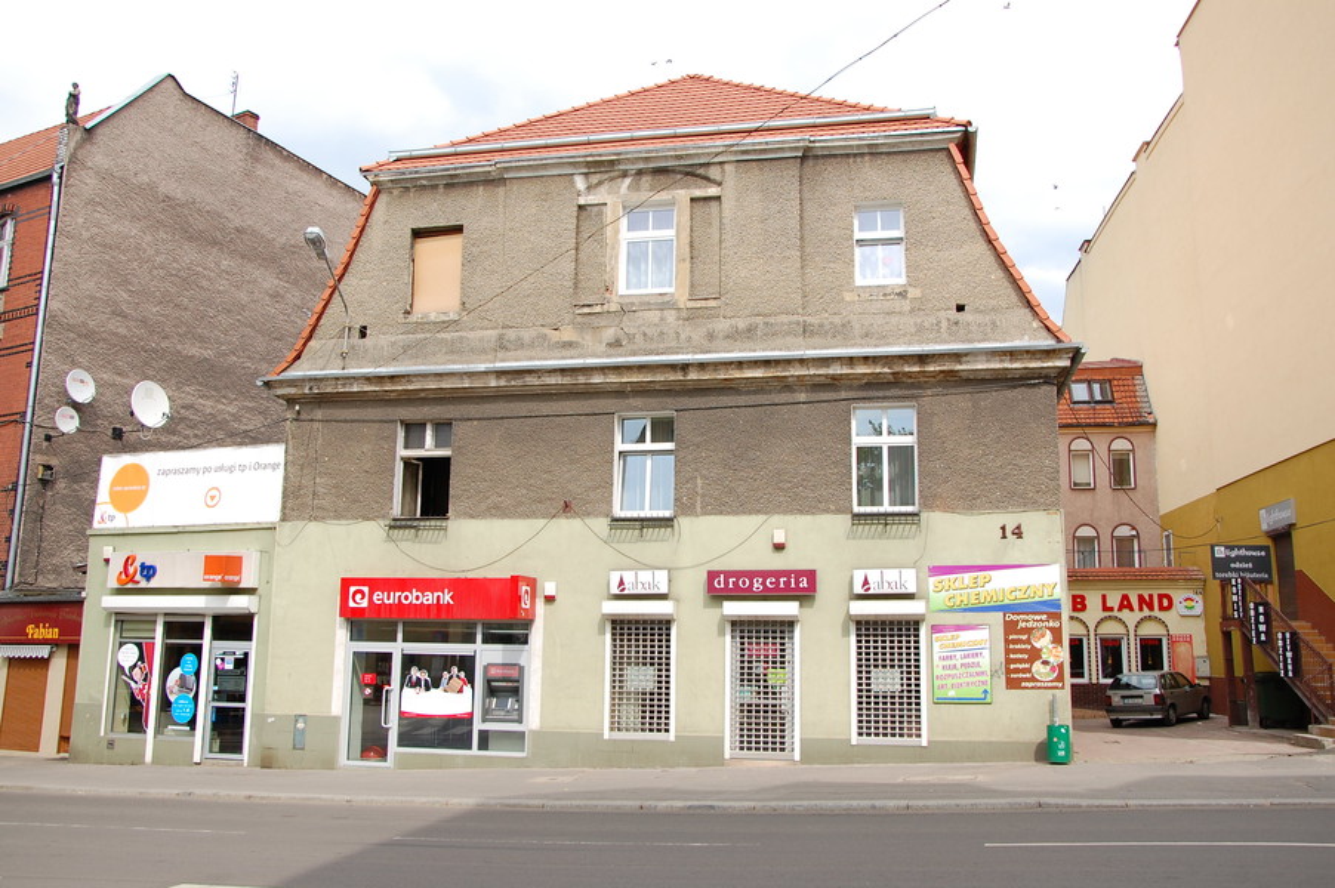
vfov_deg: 41.7
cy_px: 444
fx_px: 1167
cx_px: 668
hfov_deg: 59.5
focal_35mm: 32
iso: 200
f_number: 7.1
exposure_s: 1/320
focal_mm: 21
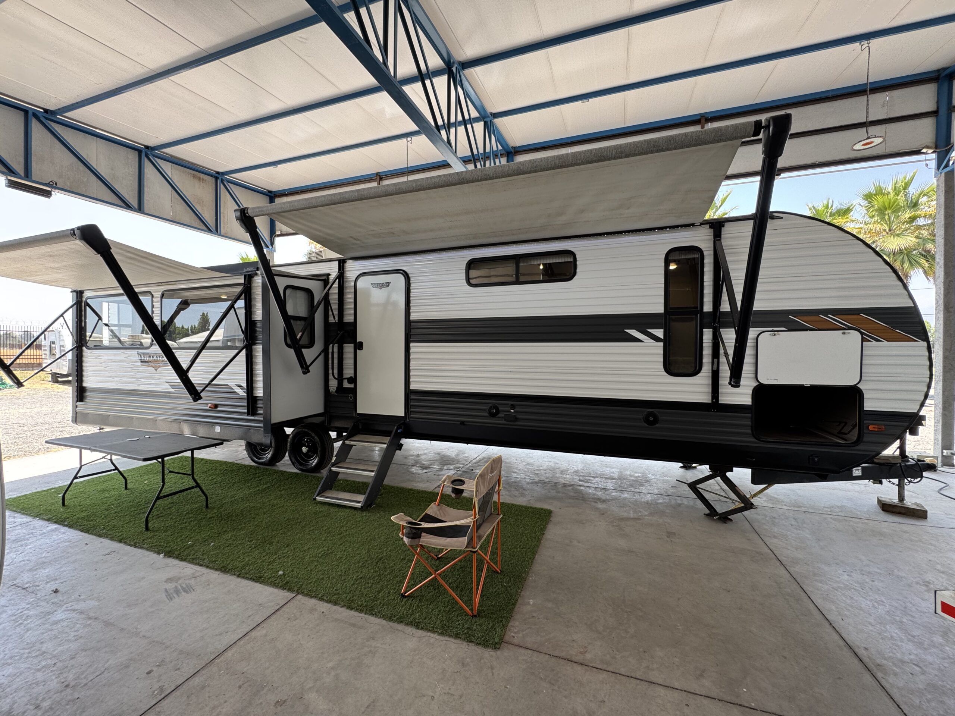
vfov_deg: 85.7
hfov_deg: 102.1
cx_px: 478
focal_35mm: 14
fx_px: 386
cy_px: 358
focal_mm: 2.22
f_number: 2.2
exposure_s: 1/99
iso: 50
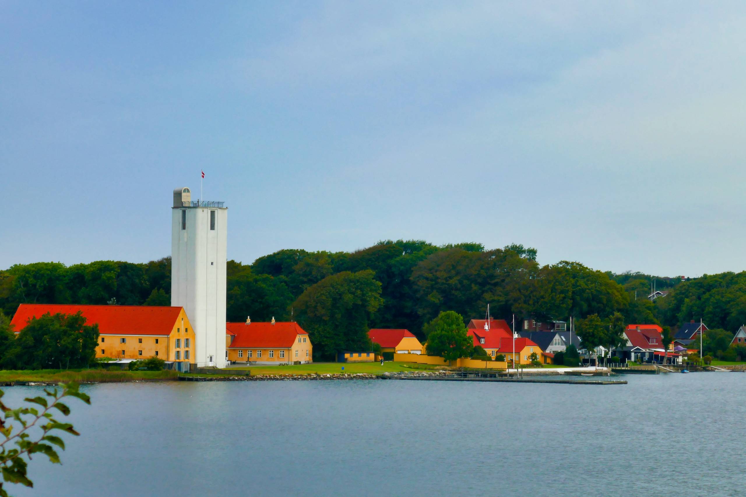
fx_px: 2610
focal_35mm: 126
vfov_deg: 10.9
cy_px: 248
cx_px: 373
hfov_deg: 16.3
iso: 200
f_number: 5.6
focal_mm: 46
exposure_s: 1/500
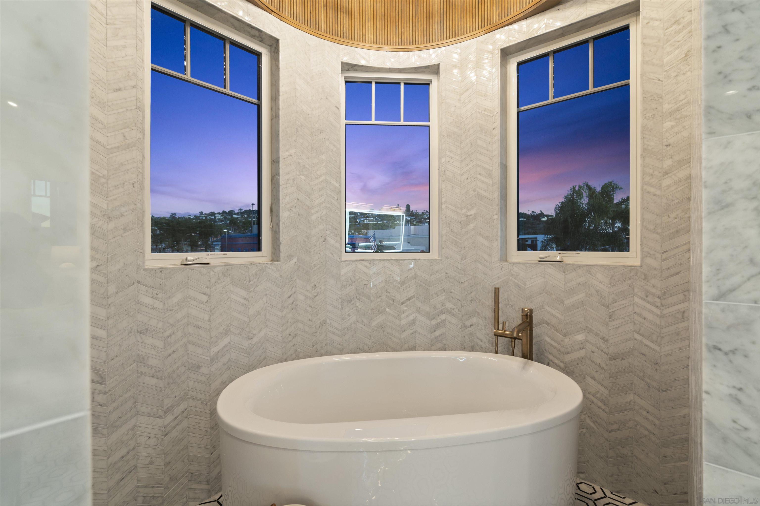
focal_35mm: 16
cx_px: 380
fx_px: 338
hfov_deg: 96.7
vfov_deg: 73.7
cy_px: 253
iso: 400
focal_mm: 16
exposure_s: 1/5
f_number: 8
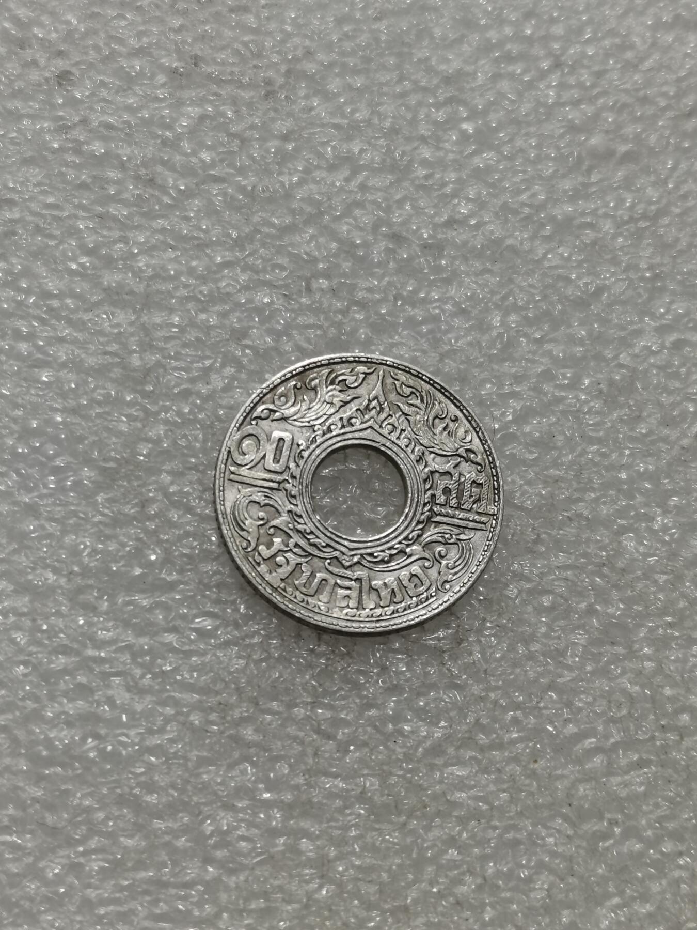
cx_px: 348
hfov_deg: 20.7
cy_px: 465
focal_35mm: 71
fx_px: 1906
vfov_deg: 27.4
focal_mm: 5.58
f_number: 1.8
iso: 50
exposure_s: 1/134
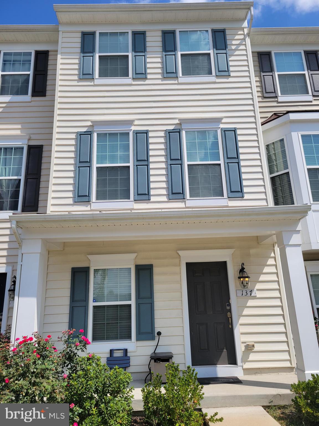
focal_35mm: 26
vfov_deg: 67.3
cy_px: 213
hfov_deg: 53.1
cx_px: 160
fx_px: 319
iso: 40
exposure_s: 1/3255
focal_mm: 5.4
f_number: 1.8
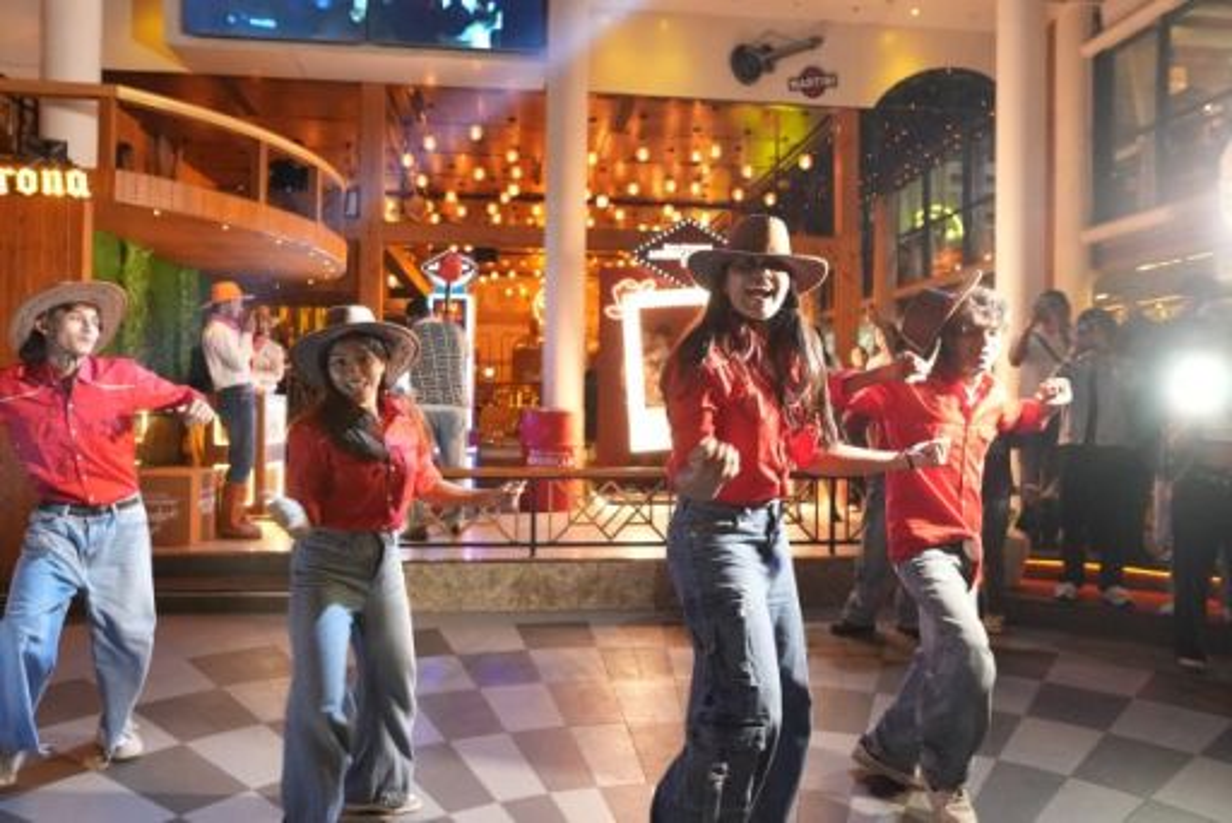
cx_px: 616
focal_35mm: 24
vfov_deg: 53.2
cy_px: 412
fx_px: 822
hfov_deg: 73.7
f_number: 3.5
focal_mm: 24
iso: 12800
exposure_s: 1/100
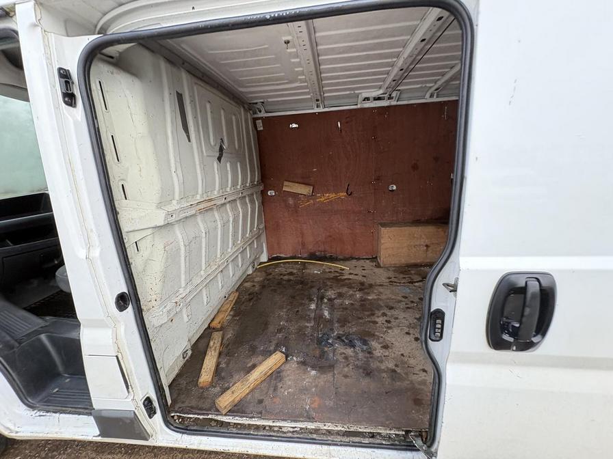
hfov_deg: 102.1
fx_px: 248
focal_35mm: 14
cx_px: 306
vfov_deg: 85.7
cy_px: 230
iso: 250
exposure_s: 1/66
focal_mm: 2.22
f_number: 2.2
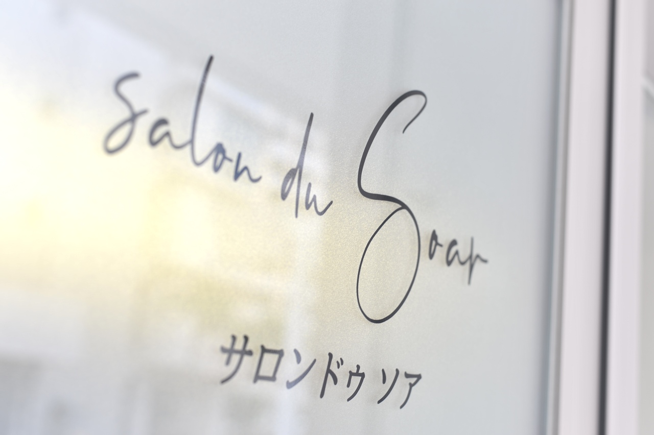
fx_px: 908
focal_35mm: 50
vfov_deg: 27.0
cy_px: 218
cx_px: 327
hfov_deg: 39.6
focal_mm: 50
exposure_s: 1/60
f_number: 4
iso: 100
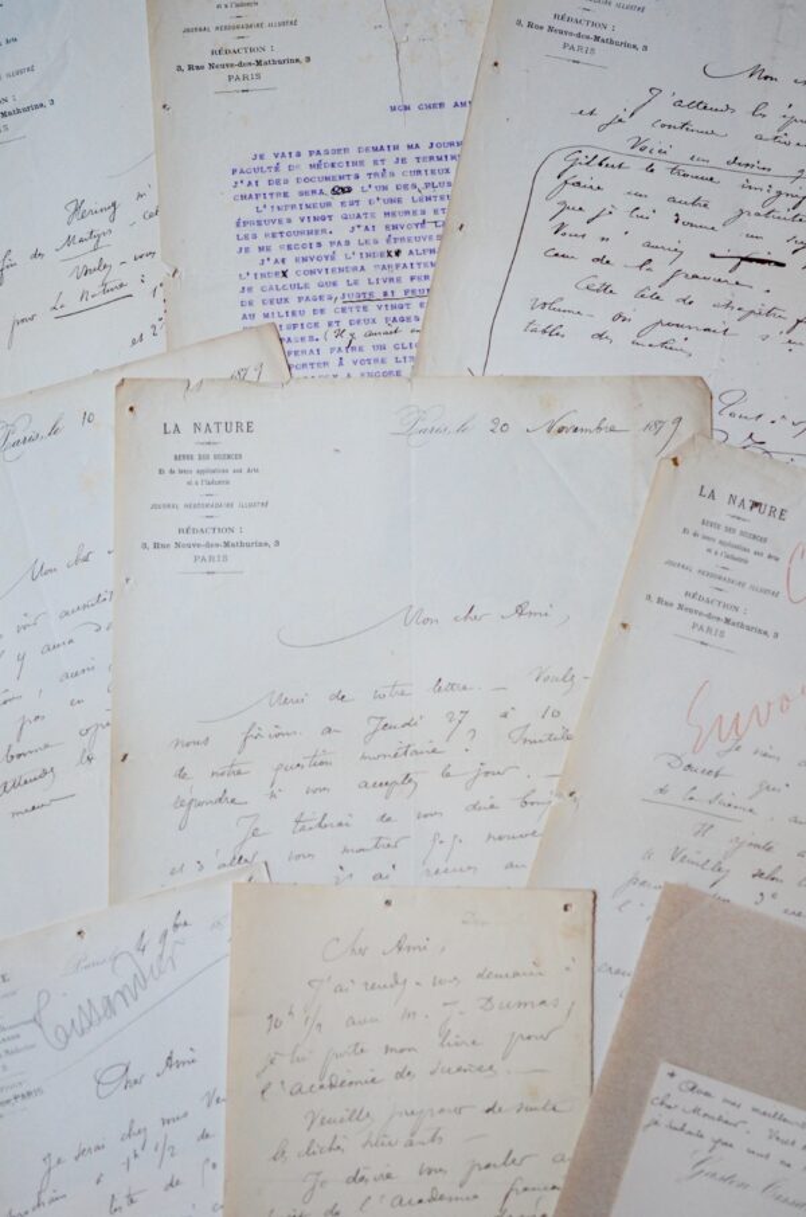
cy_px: 608
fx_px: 3036
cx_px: 403
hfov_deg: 15.1
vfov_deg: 22.7
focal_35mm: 90
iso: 1600
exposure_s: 1/200
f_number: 2.8
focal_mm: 60
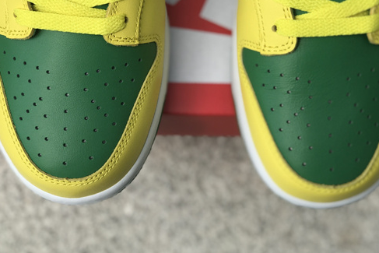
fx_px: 948
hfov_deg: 22.6
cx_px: 197
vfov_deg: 15.1
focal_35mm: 90
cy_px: 56
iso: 20
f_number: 2.8
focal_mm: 6.6
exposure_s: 1/323
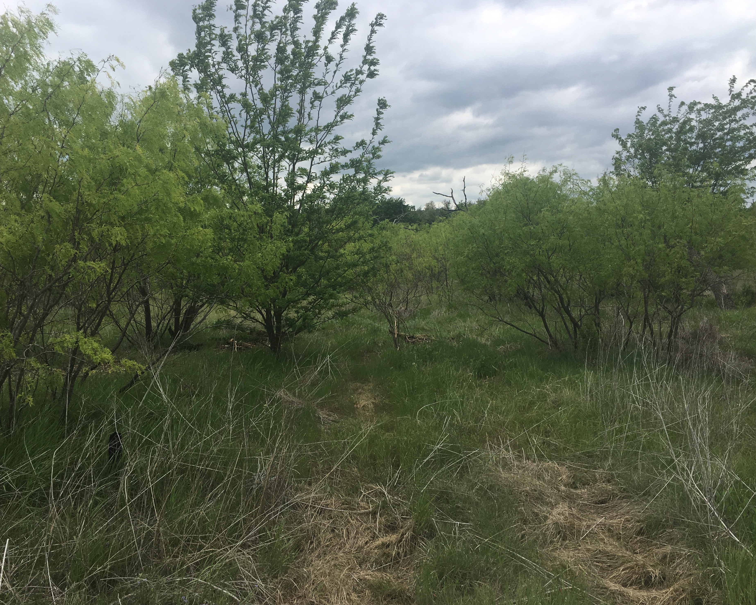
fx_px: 694
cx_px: 387
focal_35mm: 31
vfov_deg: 47.1
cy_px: 298
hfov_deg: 57.2
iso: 25
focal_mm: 4.15
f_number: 2.2
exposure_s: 1/1326
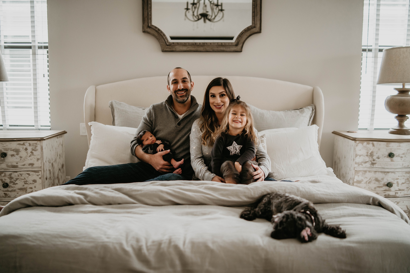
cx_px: 205
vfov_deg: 37.9
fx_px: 399
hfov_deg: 54.4
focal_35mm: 35
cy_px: 136
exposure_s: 1/200
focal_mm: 35
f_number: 2
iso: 1000
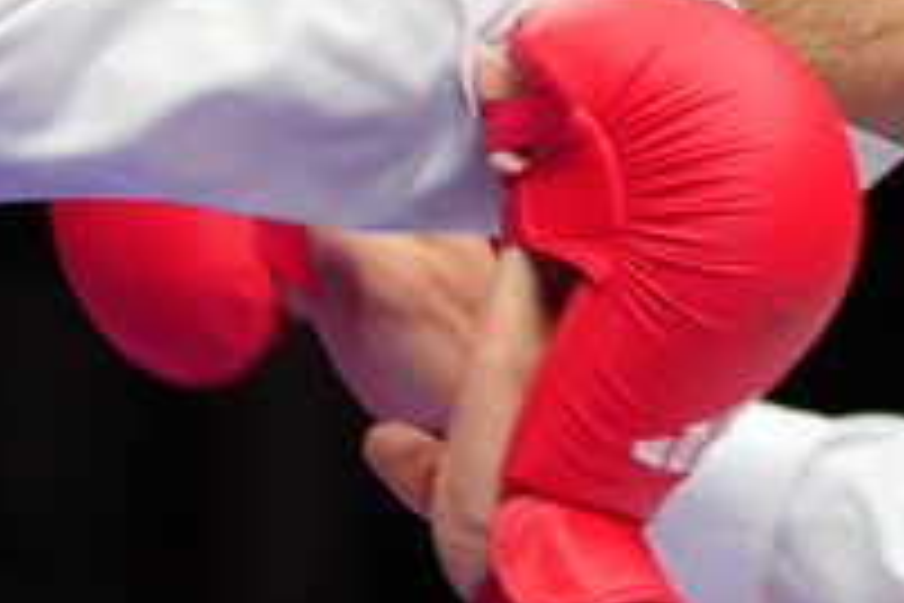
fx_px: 37639
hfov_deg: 1.4
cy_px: 1184
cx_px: -810
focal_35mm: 1499
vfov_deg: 0.9
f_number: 2.8
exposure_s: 1/1000
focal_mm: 188
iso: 640
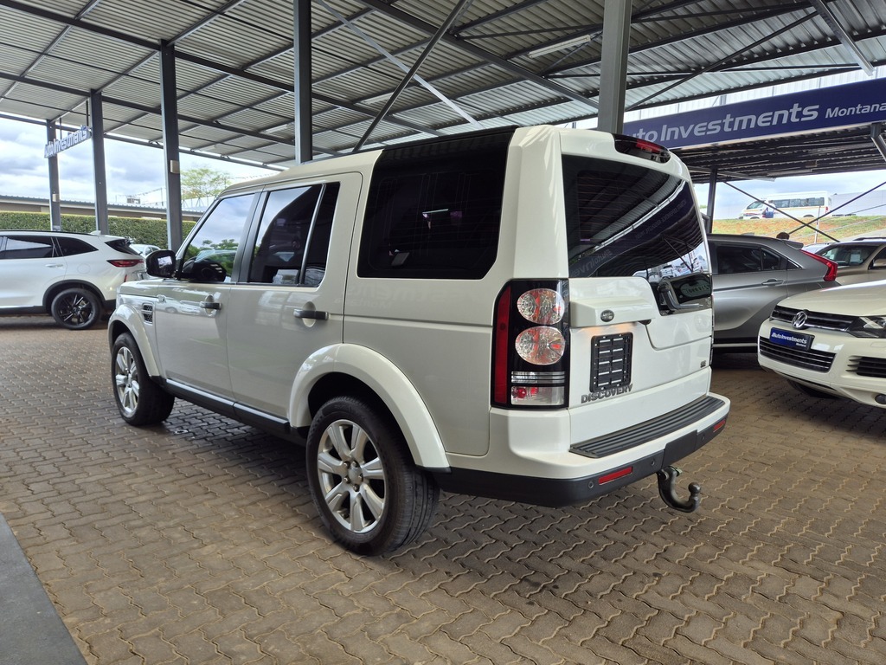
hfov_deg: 73.9
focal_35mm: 23
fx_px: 589
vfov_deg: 58.9
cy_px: 332
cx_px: 443
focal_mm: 5.4
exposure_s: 1/180
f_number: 1.8
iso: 32
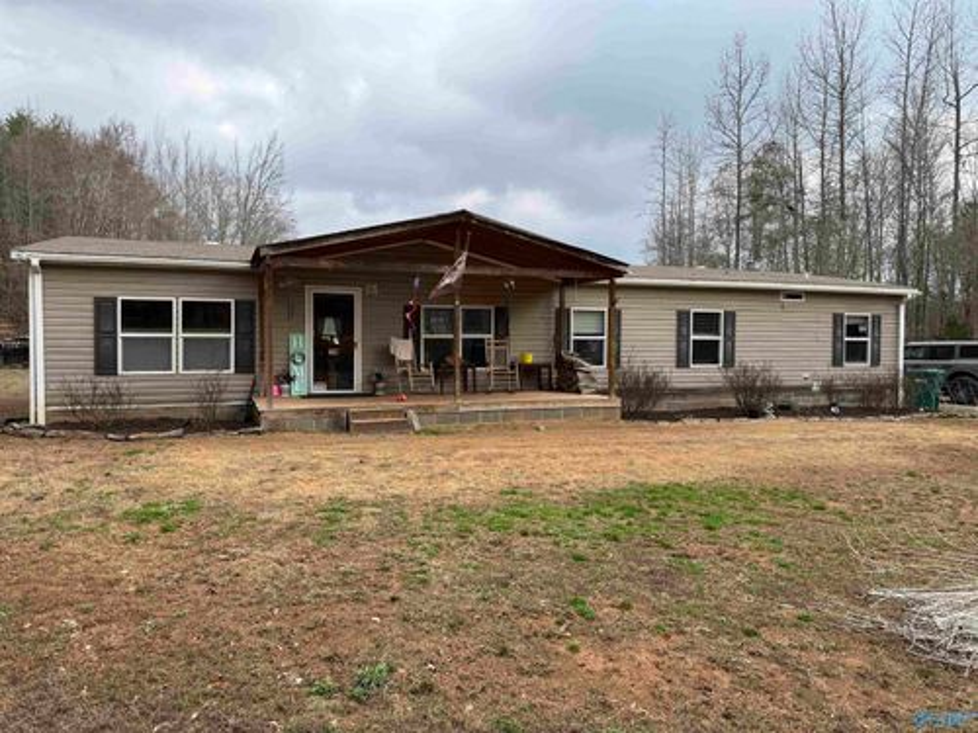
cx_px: 489
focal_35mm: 24
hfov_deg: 71.6
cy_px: 366
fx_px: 678
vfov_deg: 56.8
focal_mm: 6.76
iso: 80
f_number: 1.78
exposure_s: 1/1812
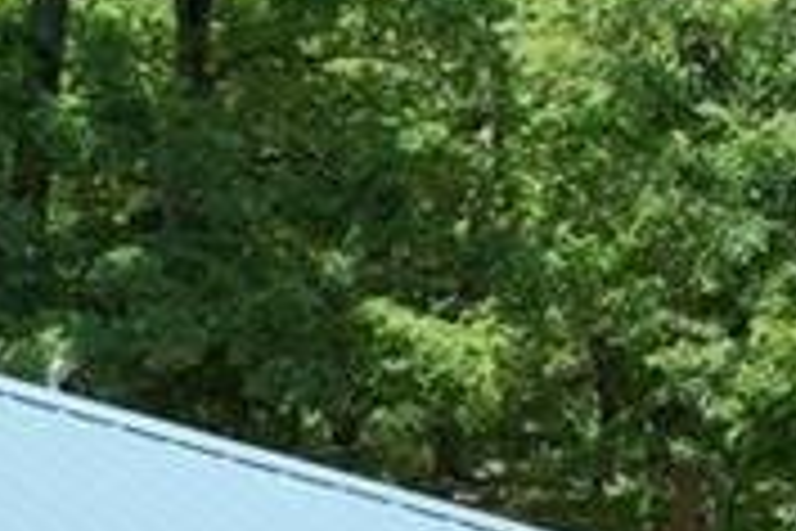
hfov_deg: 15.5
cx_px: -193
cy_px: 1395
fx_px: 2808
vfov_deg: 9.3
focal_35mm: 127
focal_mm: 8.38
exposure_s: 1/1250
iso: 100
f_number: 2.8
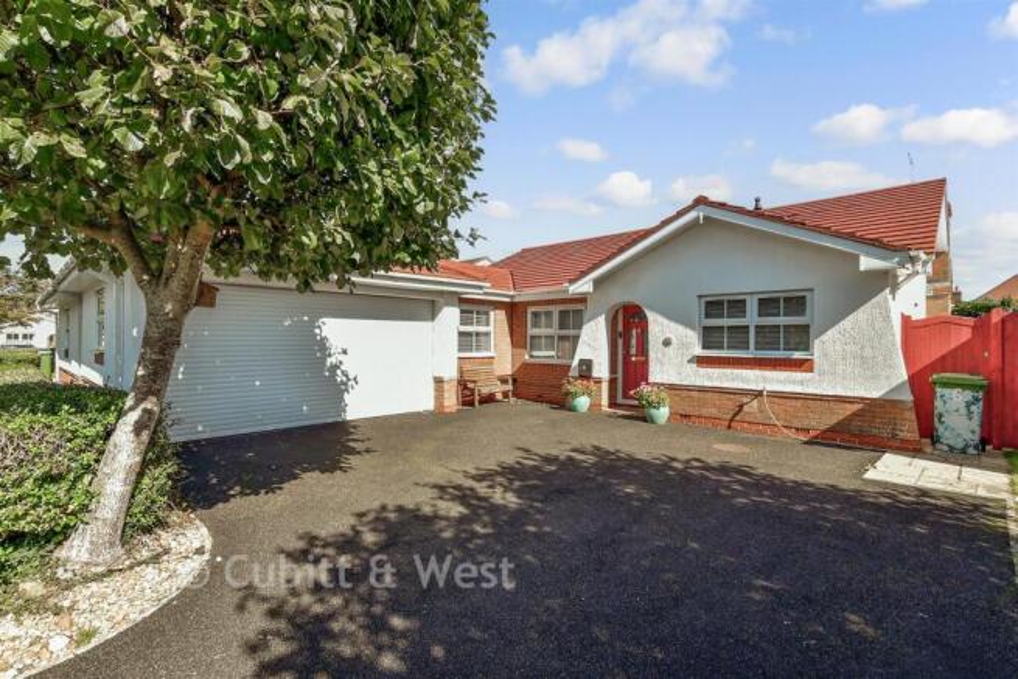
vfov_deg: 70.5
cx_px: 509
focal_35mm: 17
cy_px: 340
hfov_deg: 93.3
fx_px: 481
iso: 320
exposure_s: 1/400
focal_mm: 11.5
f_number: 8
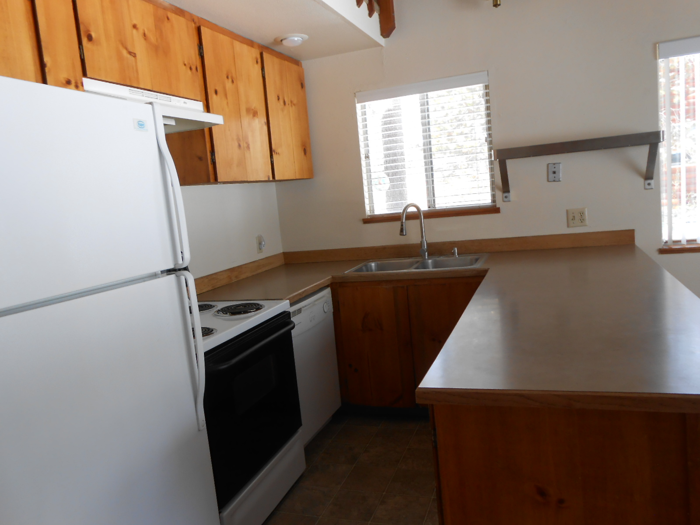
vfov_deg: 53.1
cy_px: 262
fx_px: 526
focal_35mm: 26
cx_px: 350
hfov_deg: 67.3
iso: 100
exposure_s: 1/30
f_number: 3.5
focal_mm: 4.6
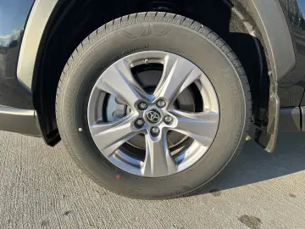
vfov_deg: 53.1
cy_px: 114
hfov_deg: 67.3
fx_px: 229
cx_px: 152
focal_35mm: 26
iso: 50
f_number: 1.5
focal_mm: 5.7
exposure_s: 1/705
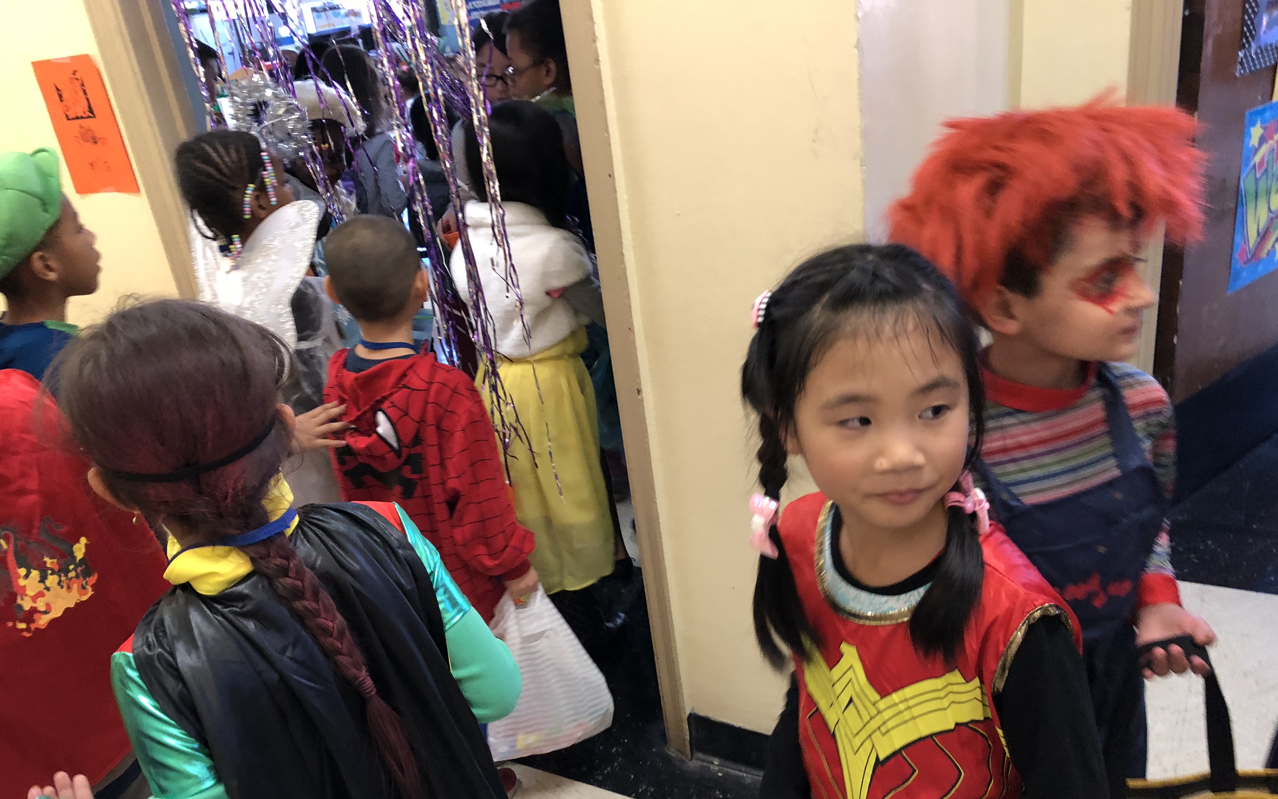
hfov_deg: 61.2
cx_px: 639
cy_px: 483
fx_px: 1080
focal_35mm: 31
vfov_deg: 40.4
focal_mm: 3.99
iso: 320
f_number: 1.8
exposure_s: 1/60
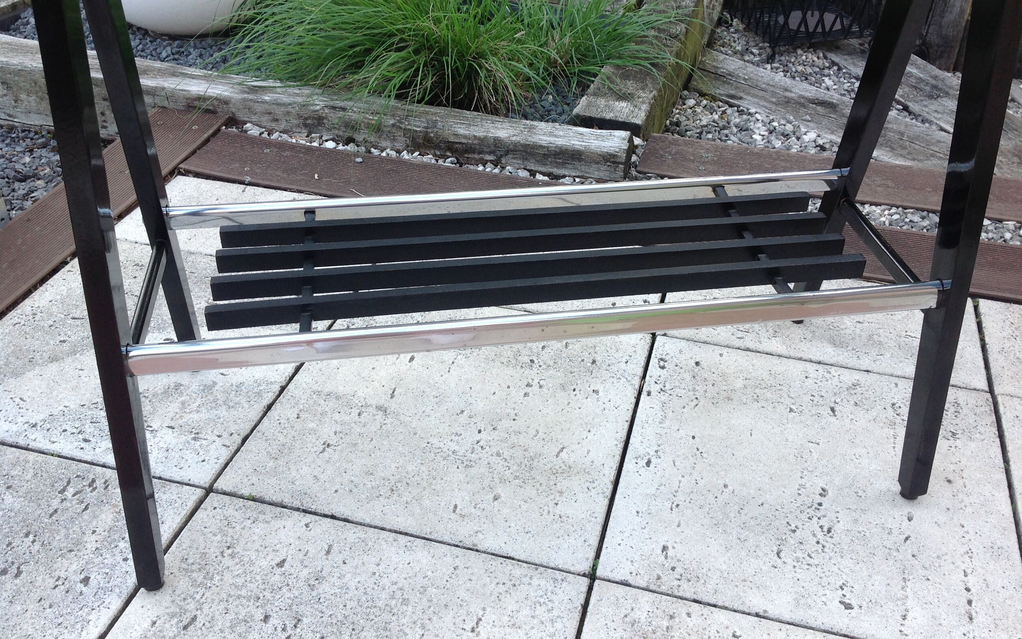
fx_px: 1058
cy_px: 277
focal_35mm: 38
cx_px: 522
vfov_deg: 33.5
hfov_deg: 51.5
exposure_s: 1/120
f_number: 2.4
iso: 50
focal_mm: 4.28
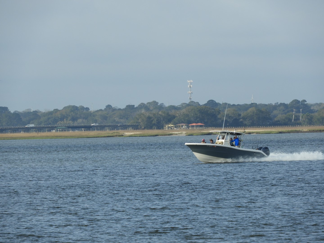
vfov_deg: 3.0
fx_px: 4680
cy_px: 122
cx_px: 162
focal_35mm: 500
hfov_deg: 4.0
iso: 100
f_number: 5.6
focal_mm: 89.6
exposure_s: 1/400
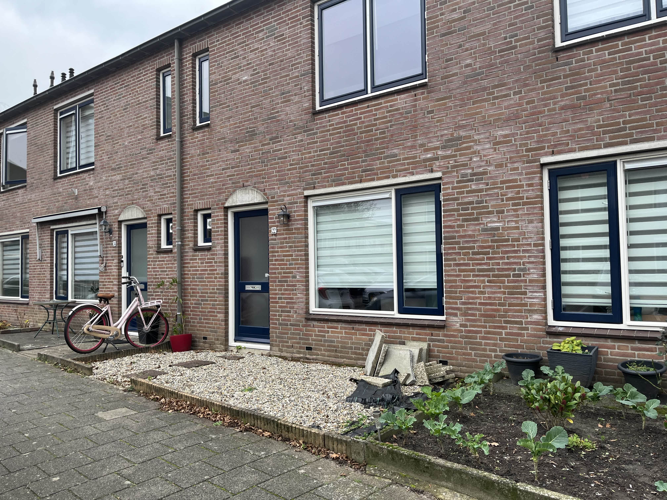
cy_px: 250
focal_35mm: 26
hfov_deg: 67.3
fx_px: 501
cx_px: 334
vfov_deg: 53.1
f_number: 1.6
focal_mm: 5.1
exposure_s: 1/121
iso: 40
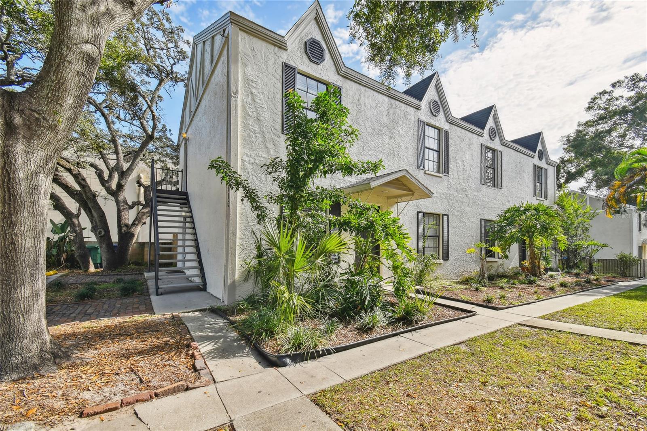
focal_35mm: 15
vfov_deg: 77.3
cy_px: 216
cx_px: 324
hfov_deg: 100.4
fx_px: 270
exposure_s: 1/250
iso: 100
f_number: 7.1
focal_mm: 10
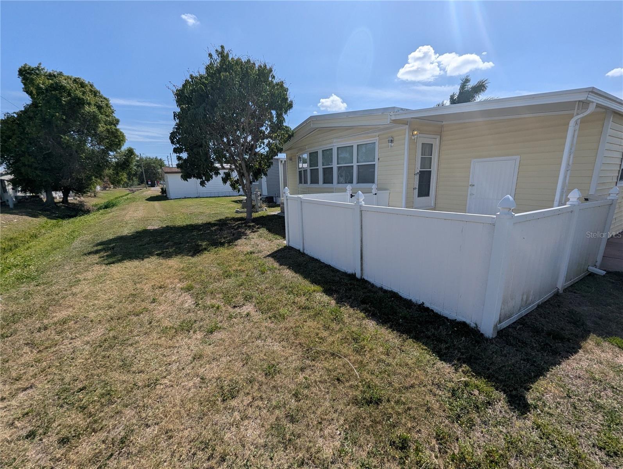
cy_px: 234
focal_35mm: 13
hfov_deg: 106.1
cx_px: 312
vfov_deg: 90.1
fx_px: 234
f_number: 2.2
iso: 48
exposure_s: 1/3125
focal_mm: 1.95
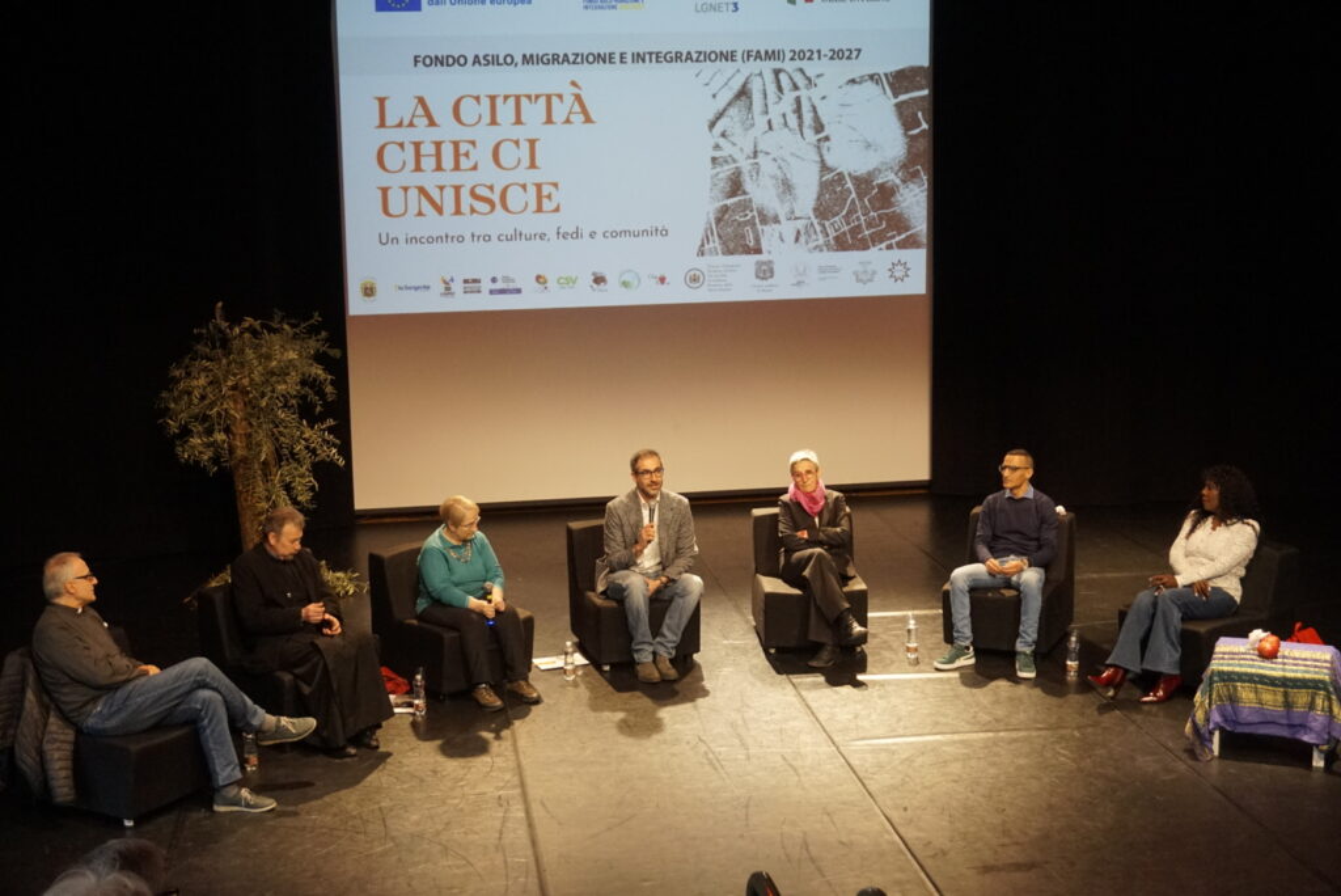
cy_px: 448
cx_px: 670
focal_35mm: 46
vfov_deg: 29.0
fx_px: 1733
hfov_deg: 42.3
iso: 2000
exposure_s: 1/160
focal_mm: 31
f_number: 5
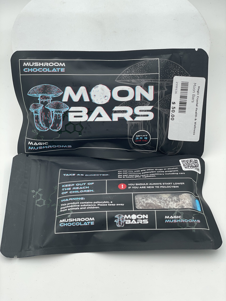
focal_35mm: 52
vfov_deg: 36.8
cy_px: 150
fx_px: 453
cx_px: 113
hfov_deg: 28.0
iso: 25
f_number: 2
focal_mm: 6
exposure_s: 1/154
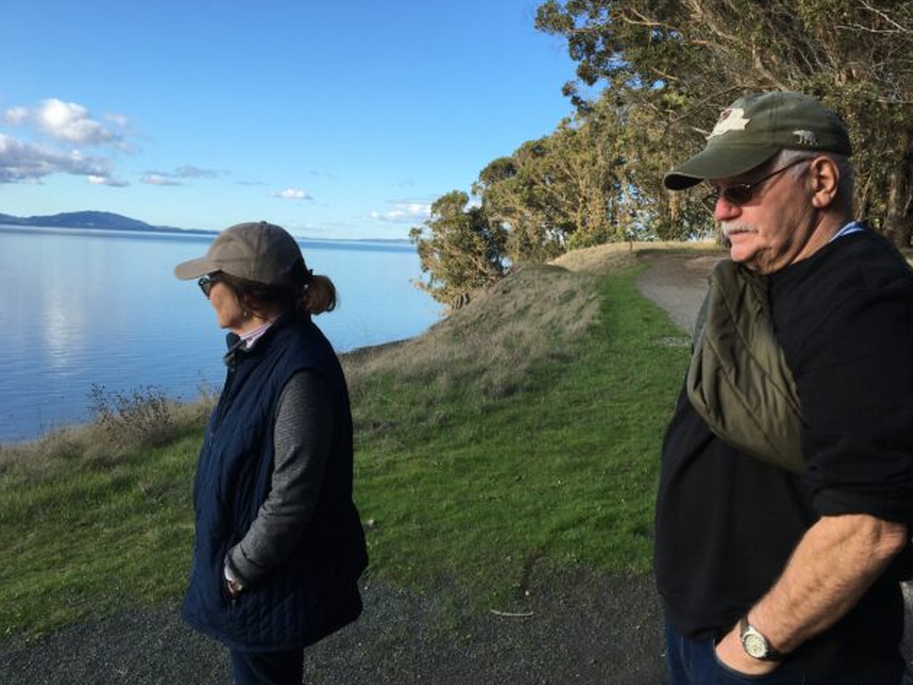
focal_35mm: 32
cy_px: 330
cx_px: 493
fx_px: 844
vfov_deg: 44.1
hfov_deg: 56.8
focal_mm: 4.15
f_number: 2.2
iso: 25
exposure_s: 1/1068
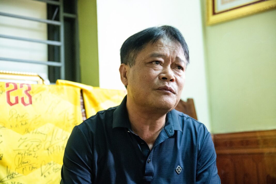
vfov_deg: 27.0
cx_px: 138
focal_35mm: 50
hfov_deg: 39.6
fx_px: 383
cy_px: 92
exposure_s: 1/160
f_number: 2.8
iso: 8000
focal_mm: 50
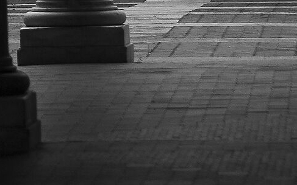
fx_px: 3803
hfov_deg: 4.4
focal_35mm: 470
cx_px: -291
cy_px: -304
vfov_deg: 2.8
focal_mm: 45
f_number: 1.8
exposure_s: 1/2500
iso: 320
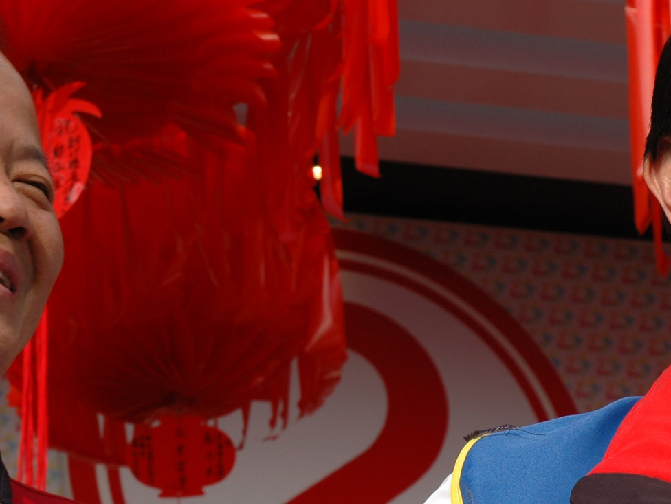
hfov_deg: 12.7
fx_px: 3005
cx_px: 328
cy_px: 404
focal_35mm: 155
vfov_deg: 9.6
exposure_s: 1/250
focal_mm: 50
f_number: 8
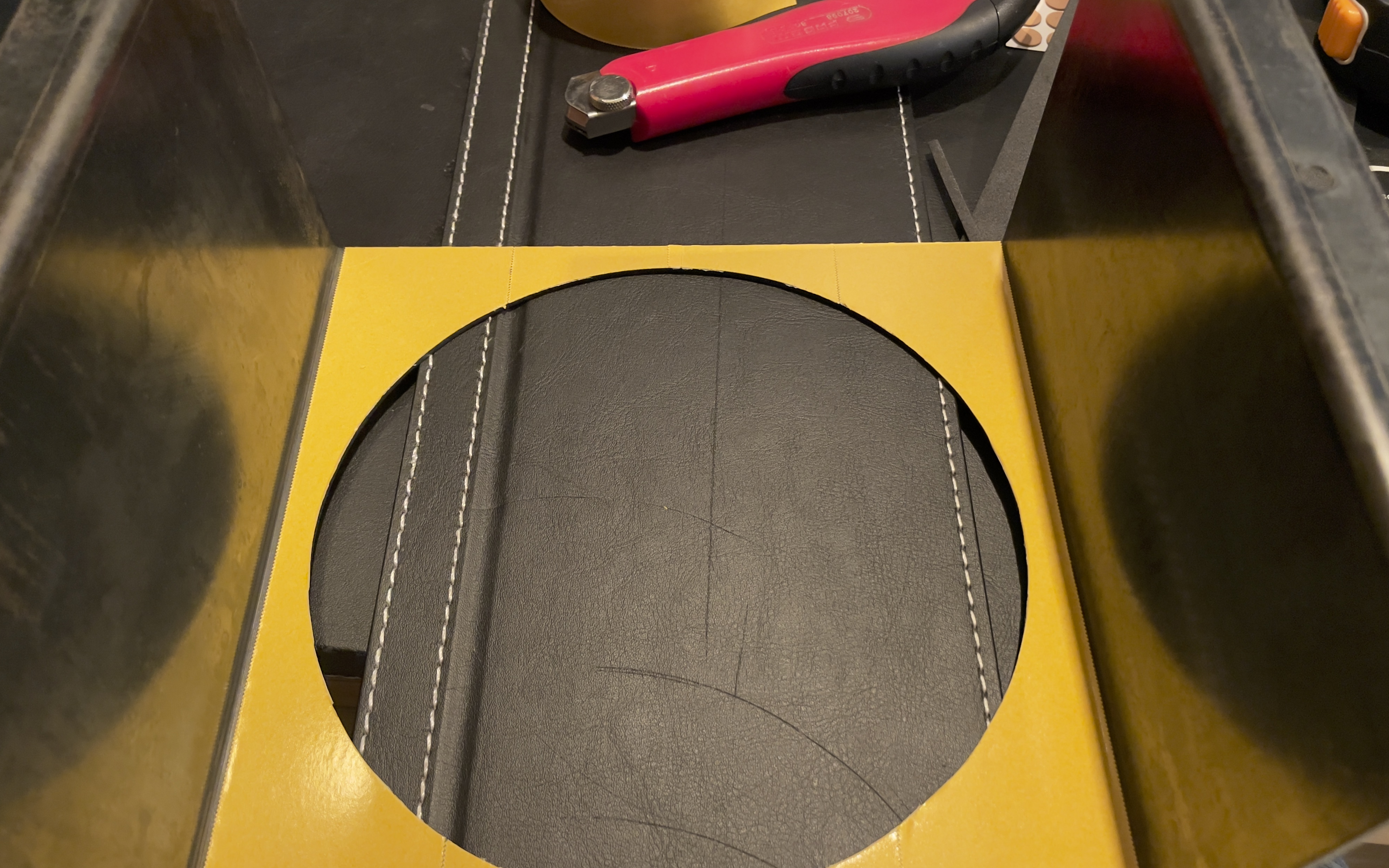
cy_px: 477
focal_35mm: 28
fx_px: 1060
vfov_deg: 44.5
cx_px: 703
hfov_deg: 66.5
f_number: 1.6
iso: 500
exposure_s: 1/33
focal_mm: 4.2
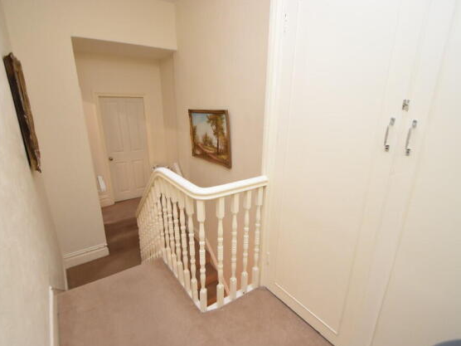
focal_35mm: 17
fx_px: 226
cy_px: 180
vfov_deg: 74.7
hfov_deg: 91.0
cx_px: 236
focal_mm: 10
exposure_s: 1/60
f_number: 3.5
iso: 1400
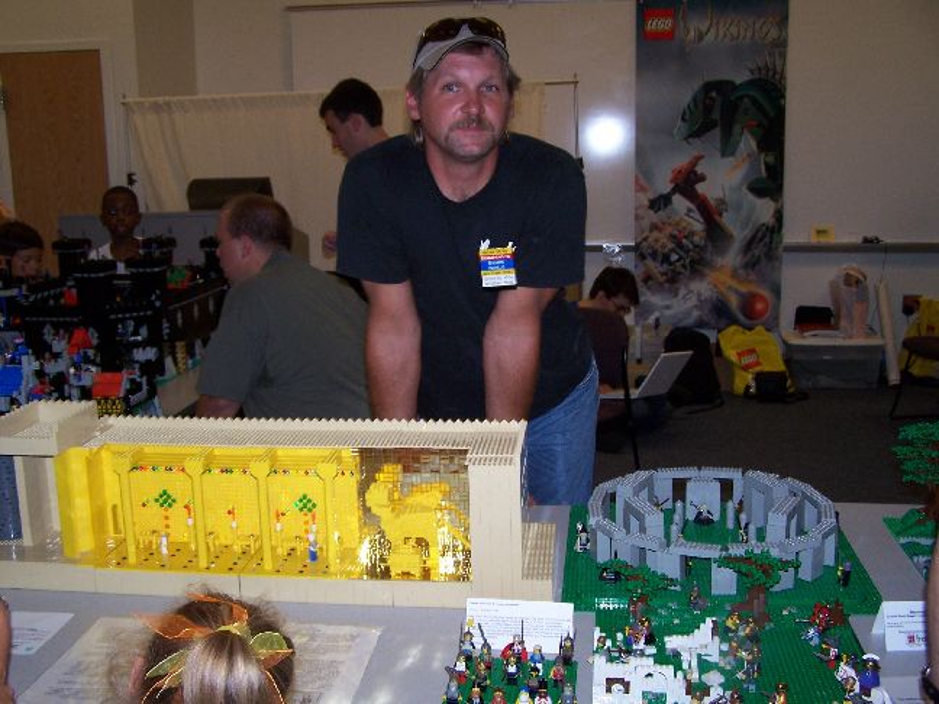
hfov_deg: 49.0
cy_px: 352
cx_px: 470
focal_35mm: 38
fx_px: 1031
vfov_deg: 37.7
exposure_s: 1/60
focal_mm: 6.3
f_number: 2.8
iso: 140
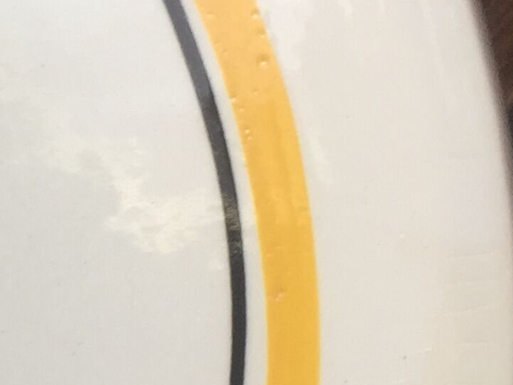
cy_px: 374
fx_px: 1941
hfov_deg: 14.2
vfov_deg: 11.2
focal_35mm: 131
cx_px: -215
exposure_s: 1/50
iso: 32
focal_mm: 4.15
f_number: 2.2
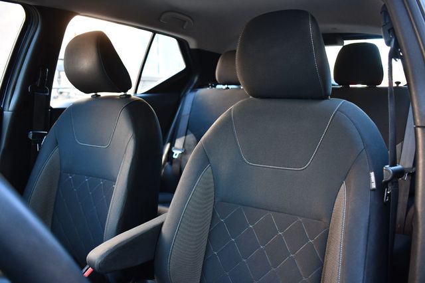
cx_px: 212
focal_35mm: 33
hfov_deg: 57.2
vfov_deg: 39.9
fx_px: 389
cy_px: 142
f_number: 3.8
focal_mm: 22
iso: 1000
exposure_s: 1/125
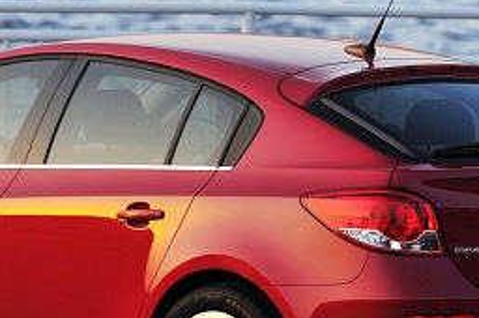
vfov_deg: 3.1
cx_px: 148
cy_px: 129
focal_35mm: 438
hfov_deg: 4.7
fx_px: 5820
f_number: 4
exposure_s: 1/250
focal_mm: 140
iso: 200
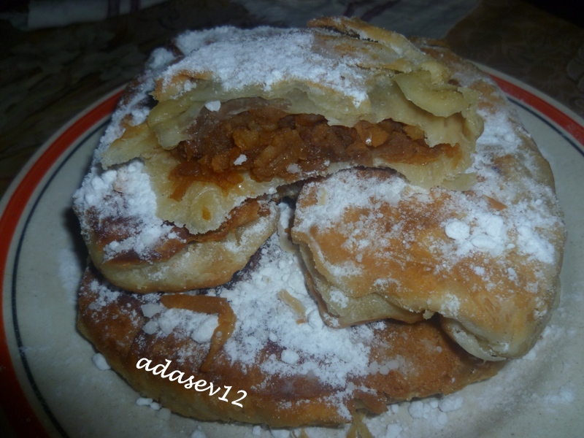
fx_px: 472
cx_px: 292
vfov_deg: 49.7
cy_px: 219
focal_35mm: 28
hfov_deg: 63.4
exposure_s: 1/30
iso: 80
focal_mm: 5
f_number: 2.8
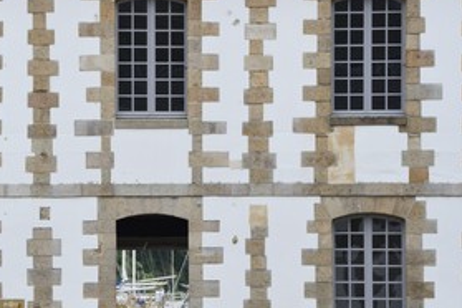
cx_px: 151
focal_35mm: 301
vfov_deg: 4.6
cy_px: 182
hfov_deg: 6.8
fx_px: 3863
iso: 800
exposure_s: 1/200
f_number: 10
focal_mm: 200
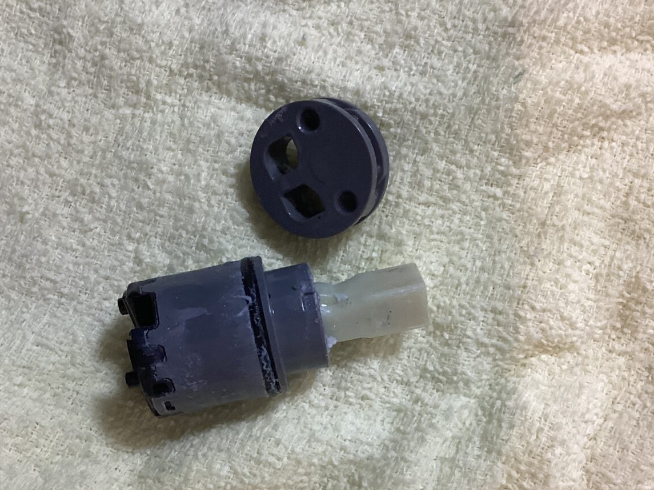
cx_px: 350
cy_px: 354
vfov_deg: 27.7
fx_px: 982
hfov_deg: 36.8
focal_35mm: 52
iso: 125
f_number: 2.4
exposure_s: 1/60
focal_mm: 3.3
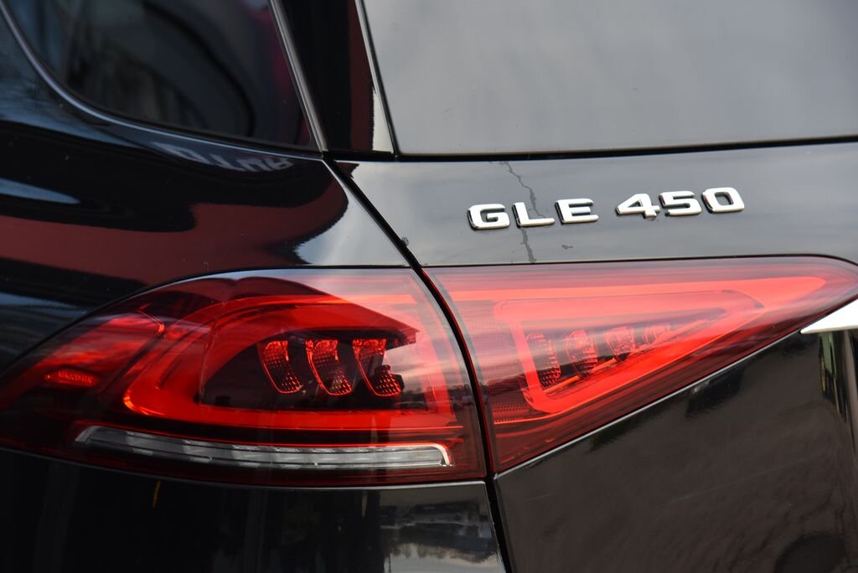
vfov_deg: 13.1
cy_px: 286
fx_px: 2504
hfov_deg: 19.4
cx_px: 429
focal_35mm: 105
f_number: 5.6
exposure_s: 1/125
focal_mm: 105
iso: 500
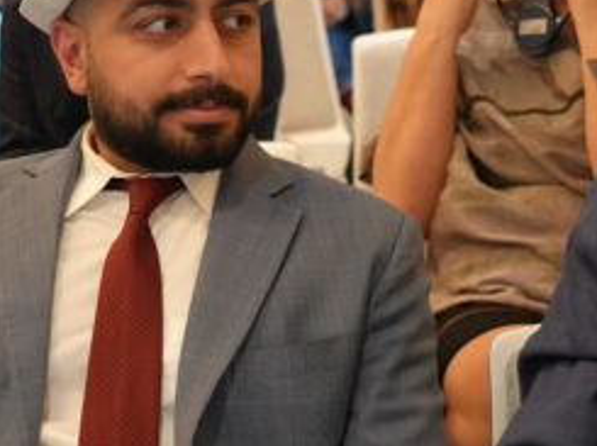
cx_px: 324
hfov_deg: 17.6
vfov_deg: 13.2
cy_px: 146
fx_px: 1929
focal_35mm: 112
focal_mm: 38
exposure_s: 1/160
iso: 3200
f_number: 4
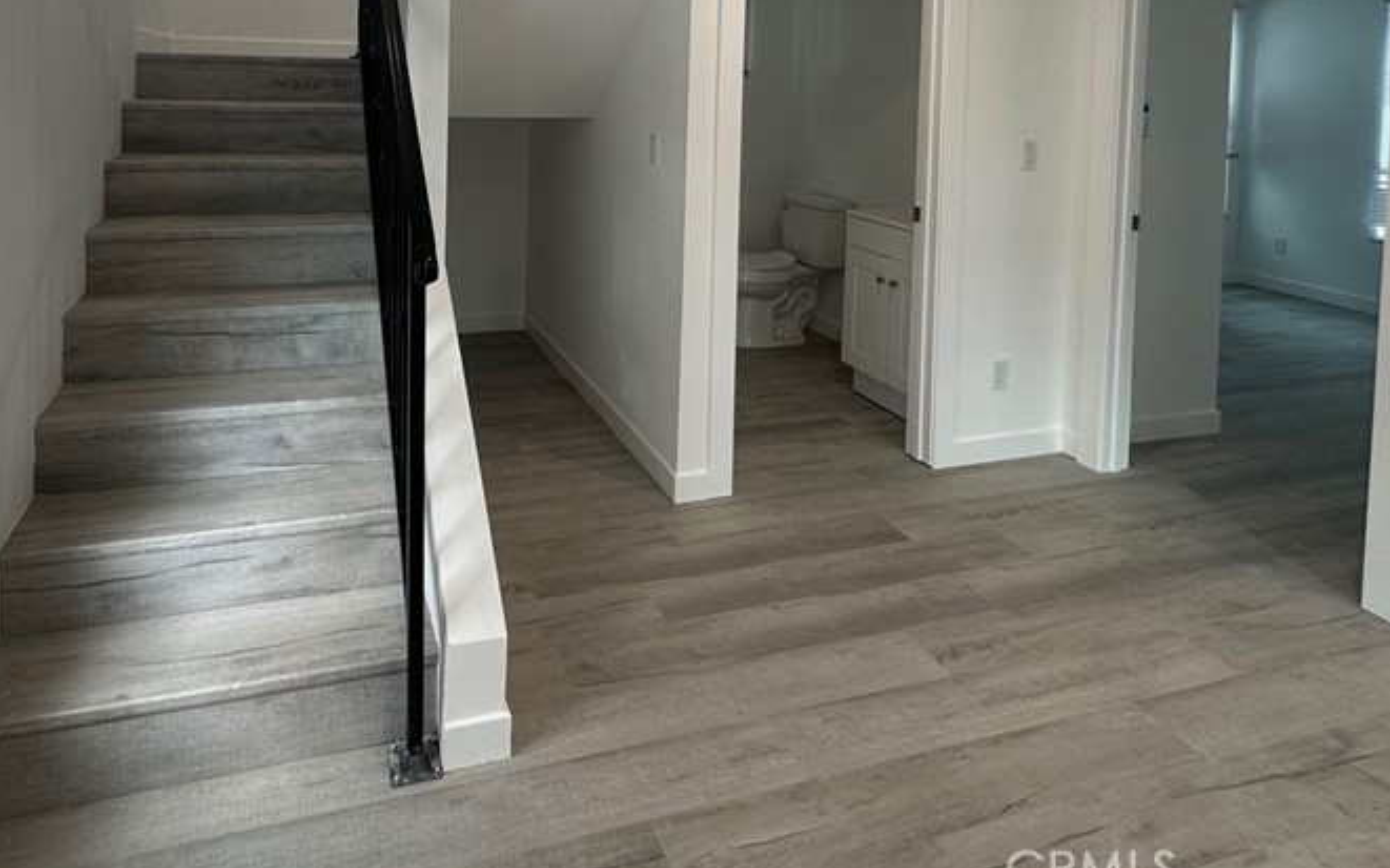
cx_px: 549
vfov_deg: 47.8
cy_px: 92
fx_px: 871
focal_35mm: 23
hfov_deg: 76.2
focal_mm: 2.22
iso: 125
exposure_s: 1/120
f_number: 2.2
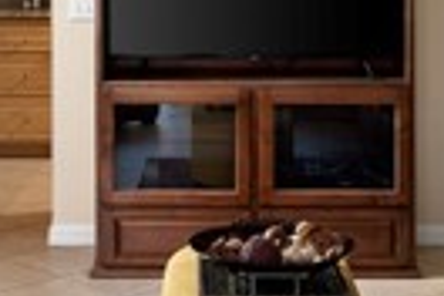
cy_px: -45
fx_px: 1073
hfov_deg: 23.2
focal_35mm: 87
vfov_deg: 15.2
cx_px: 309
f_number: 11
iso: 320
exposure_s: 1/2.5
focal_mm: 18
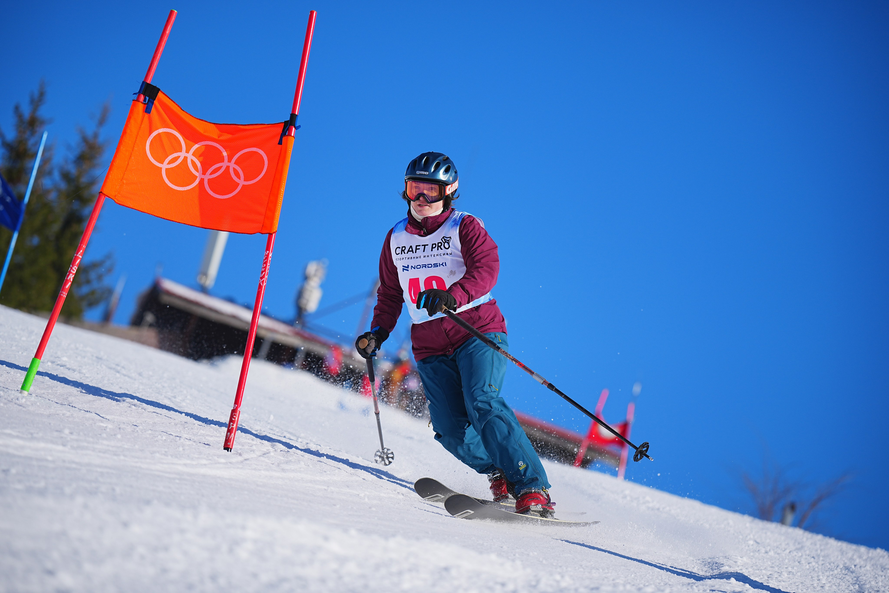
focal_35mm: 129
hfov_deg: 15.9
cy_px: 296
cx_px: 444
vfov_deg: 10.6
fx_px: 3186
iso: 100
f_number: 2.8
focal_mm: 129
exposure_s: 1/4000
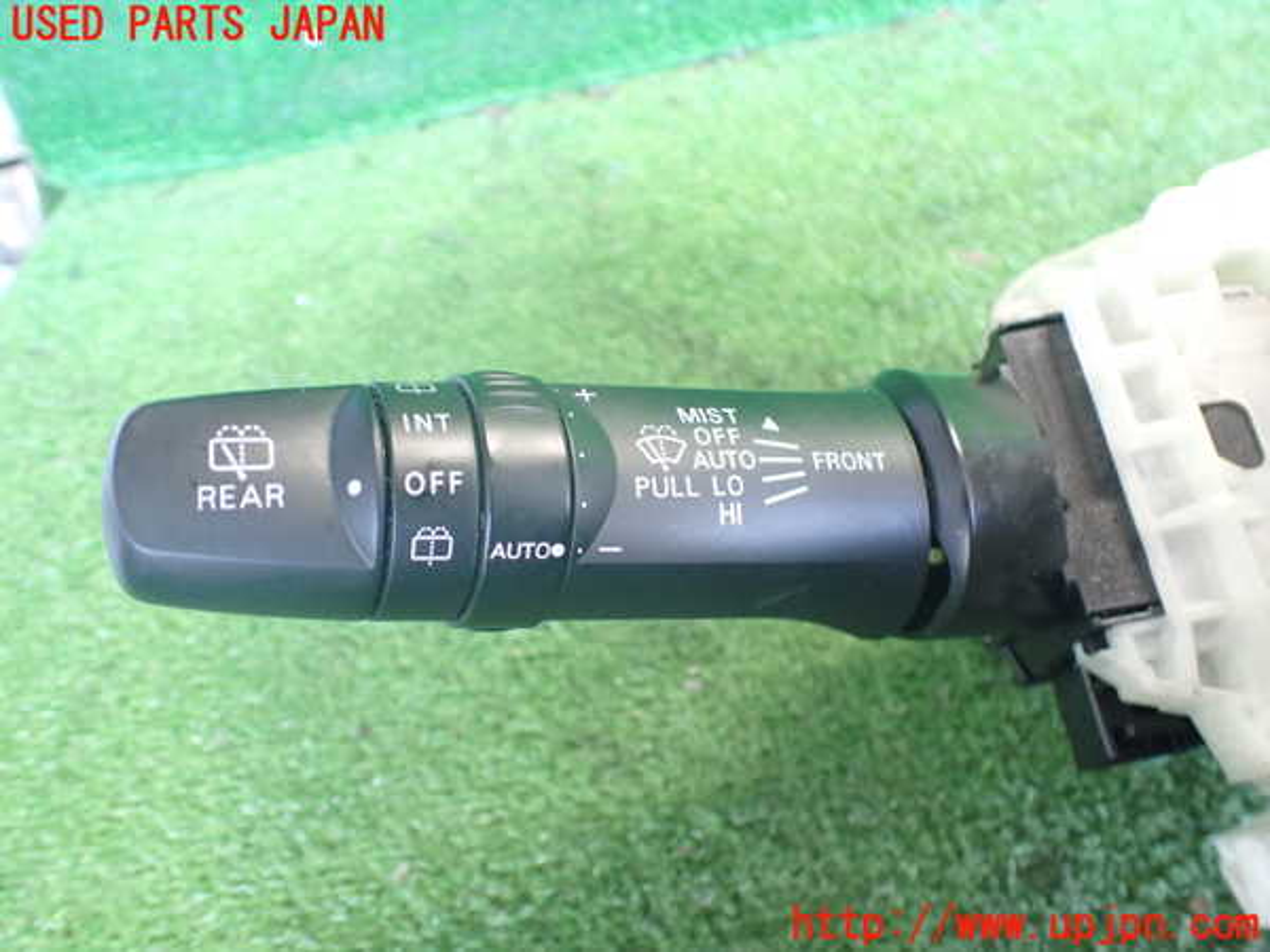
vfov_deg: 46.8
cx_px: 635
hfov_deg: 60.0
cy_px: 476
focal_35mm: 30
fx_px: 1101
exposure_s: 1/40
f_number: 2.3
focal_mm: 5.4
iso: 800
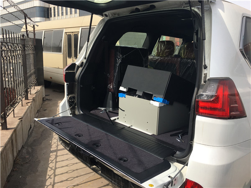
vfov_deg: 48.2
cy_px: 94
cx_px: 126
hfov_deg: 61.7
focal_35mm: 29
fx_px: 210
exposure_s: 1/1099
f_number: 2.2
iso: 25
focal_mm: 4.15
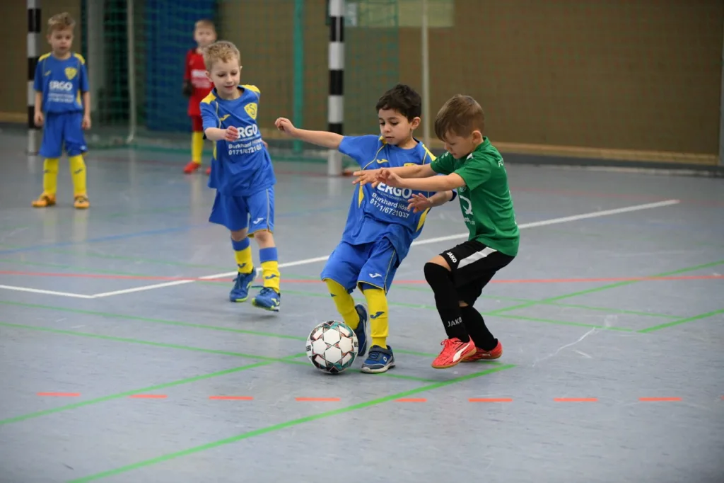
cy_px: 242
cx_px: 362
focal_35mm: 105
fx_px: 2111
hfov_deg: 19.5
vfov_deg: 13.0
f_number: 2.8
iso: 8000
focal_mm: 105
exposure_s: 1/1250
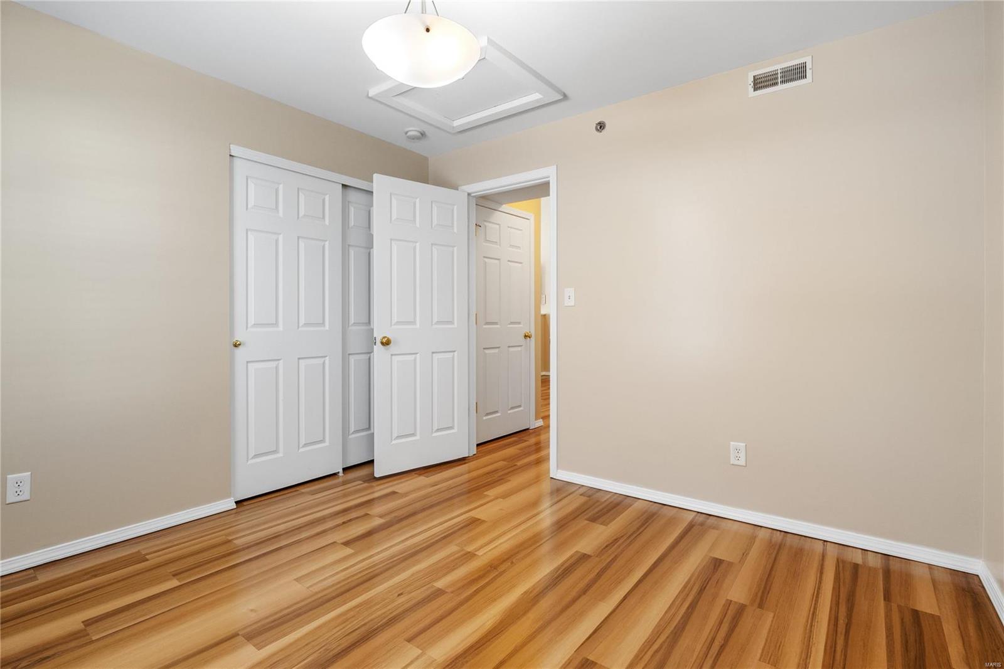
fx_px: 446
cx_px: 502
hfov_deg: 96.7
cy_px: 334
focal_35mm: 16
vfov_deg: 73.7
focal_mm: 8
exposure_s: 1/15
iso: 400
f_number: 6.3
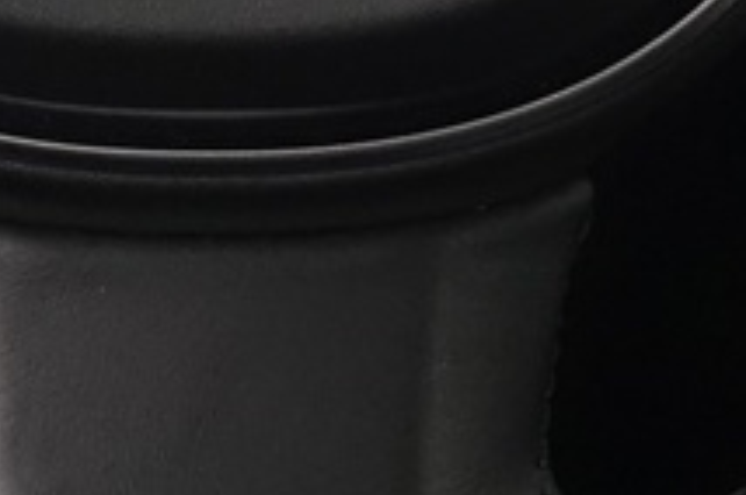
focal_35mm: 182
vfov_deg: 7.1
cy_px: -634
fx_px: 3766
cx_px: 370
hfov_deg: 11.3
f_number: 2.5
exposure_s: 1/30
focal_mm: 8.8
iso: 1000
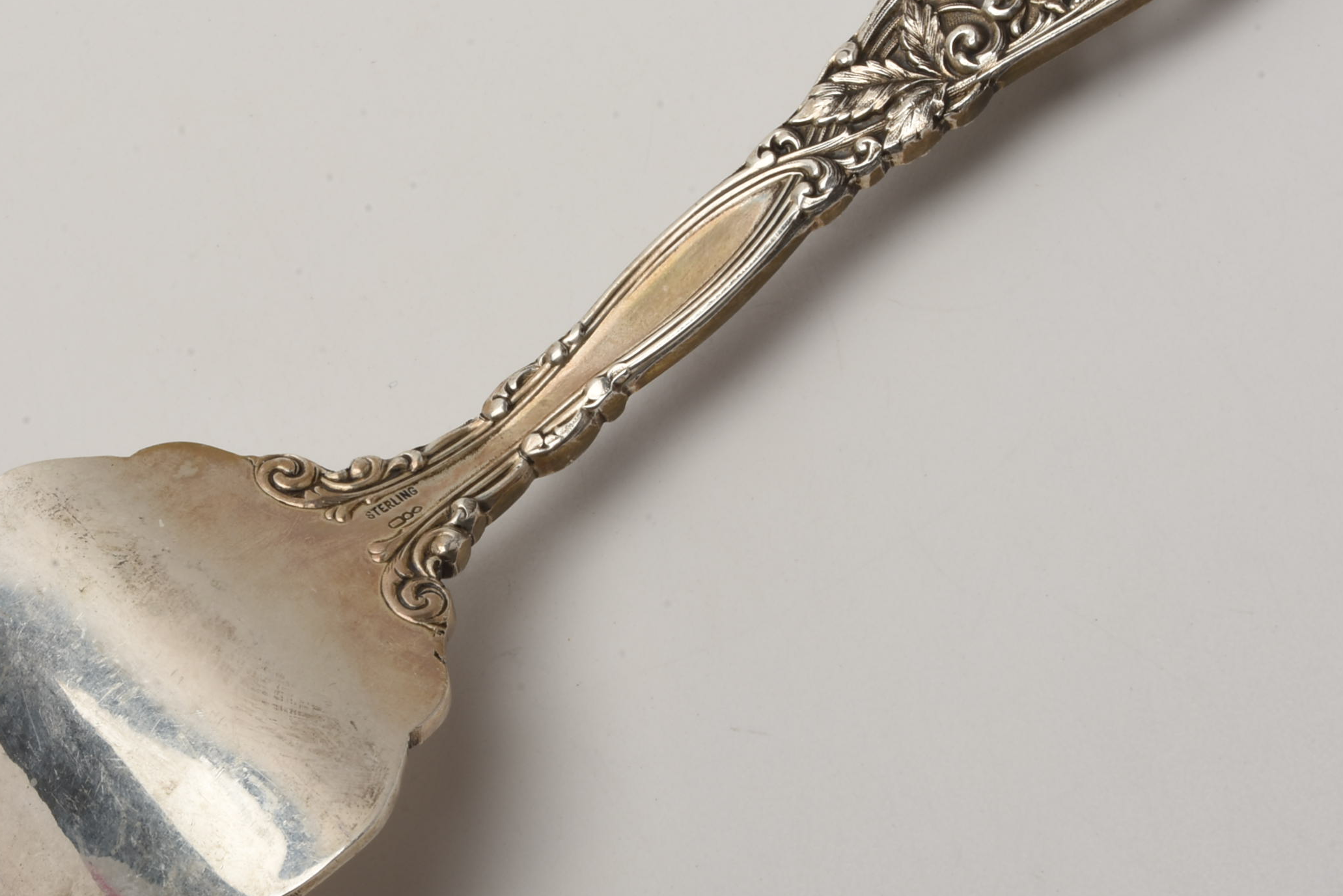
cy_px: 533
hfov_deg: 17.1
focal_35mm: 120
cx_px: 456
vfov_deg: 11.4
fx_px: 4467
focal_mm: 55
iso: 100
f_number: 29
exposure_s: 1/125
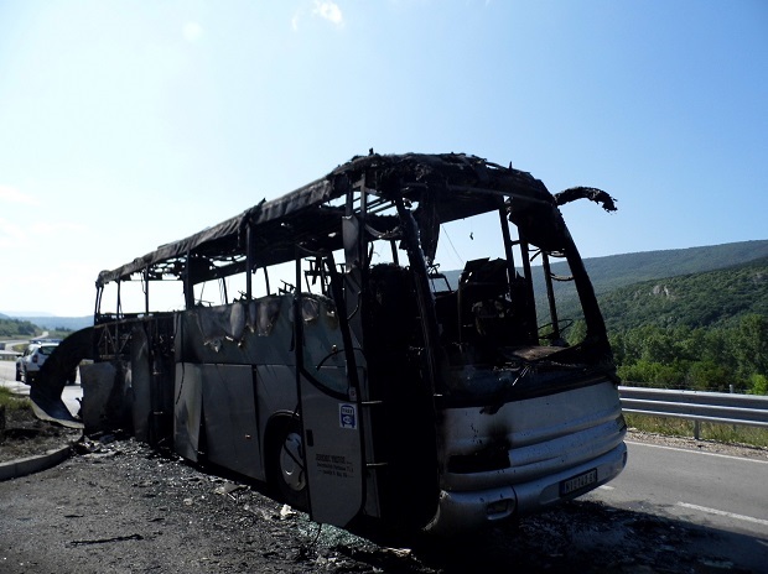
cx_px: 384
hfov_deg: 69.4
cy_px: 287
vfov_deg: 54.8
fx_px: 554
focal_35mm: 25
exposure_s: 1/250
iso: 100
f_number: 8.9
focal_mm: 4.5
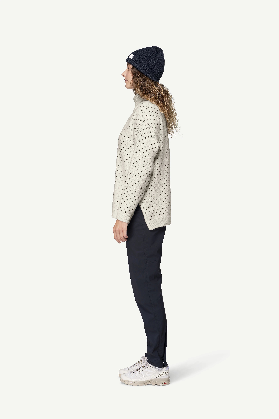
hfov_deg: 19.5
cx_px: 140
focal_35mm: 70
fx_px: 814
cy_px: 210
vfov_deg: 28.8
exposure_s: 1/50
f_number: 6.3
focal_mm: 70
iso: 100
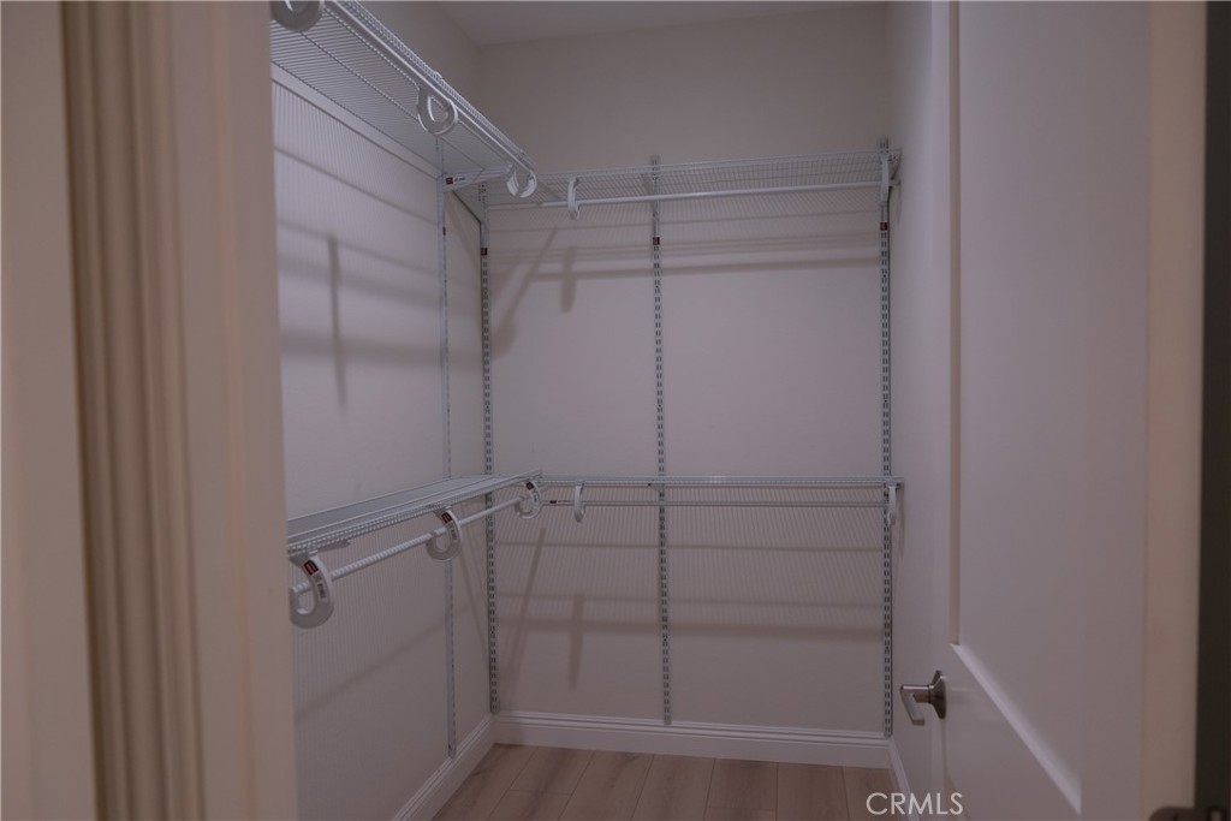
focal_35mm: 24
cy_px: 410
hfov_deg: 73.7
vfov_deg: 53.1
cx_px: 616
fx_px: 821
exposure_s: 1/105
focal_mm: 16
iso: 320
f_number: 2.8
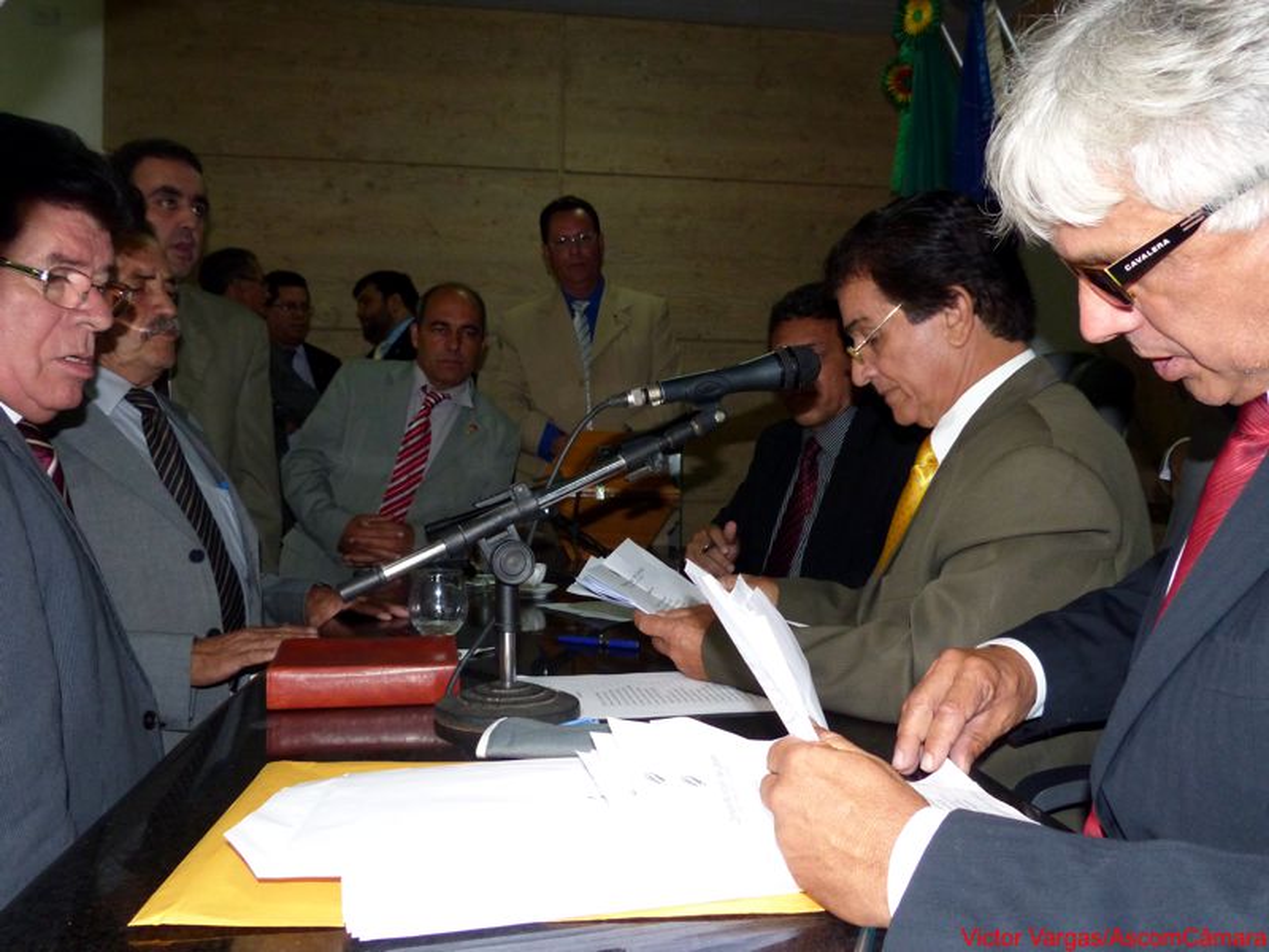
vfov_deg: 48.2
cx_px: 634
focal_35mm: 29
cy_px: 476
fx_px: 1063
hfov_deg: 61.7
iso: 400
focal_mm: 5.2
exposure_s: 1/125
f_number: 2.8
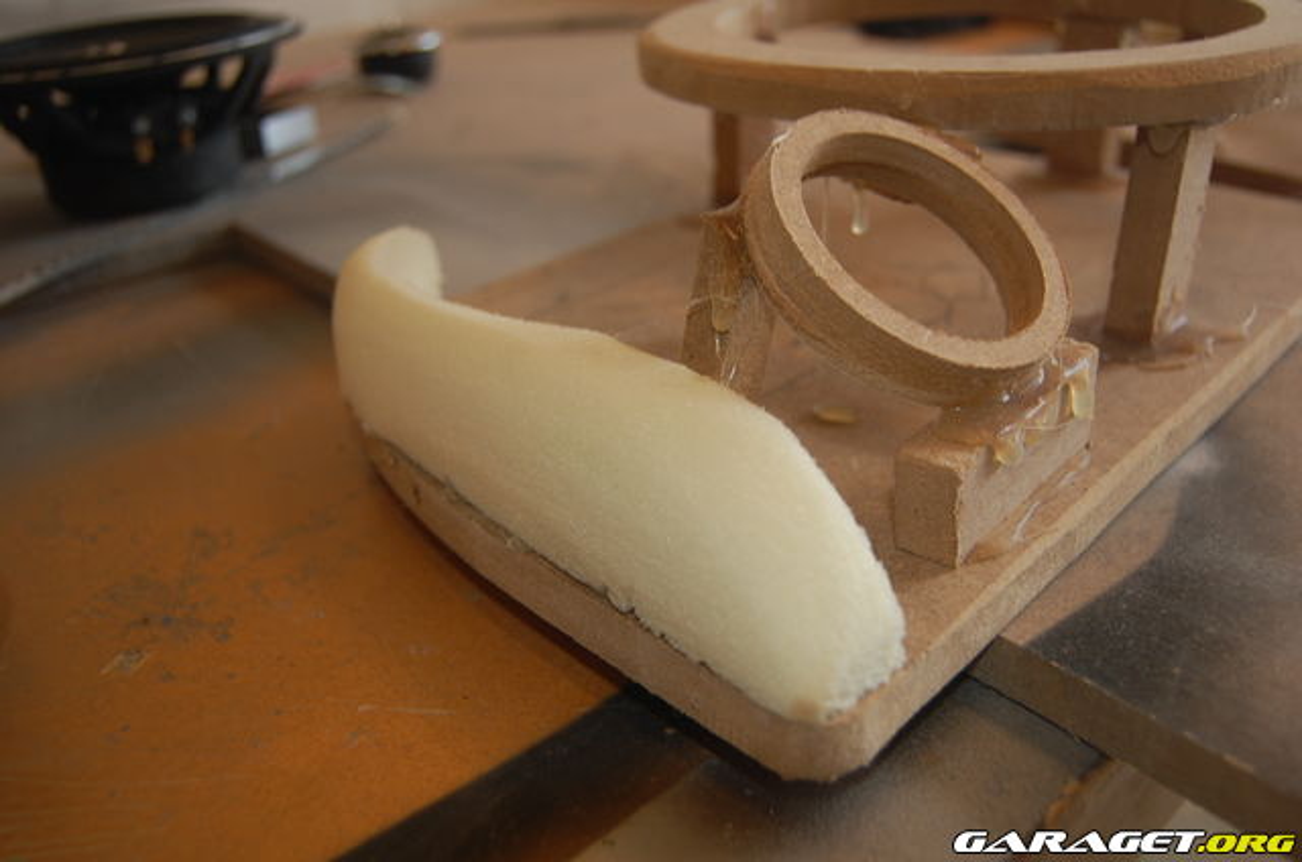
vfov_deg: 39.8
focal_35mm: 33
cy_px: 431
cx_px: 651
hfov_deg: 57.3
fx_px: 1191
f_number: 3.8
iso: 220
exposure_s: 1/60
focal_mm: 22
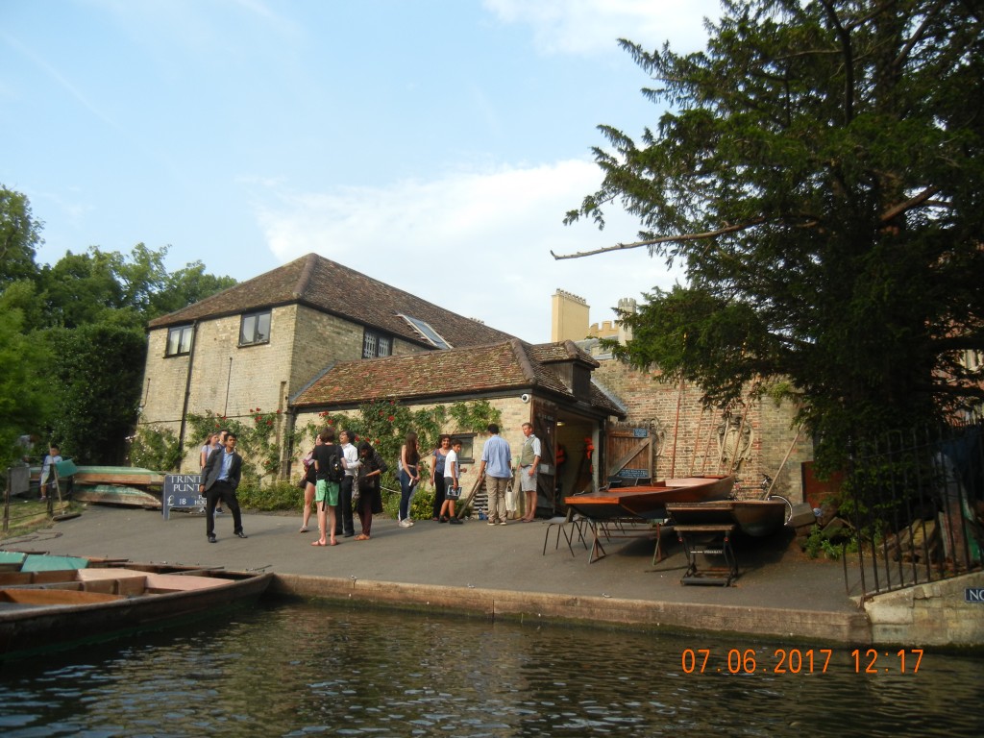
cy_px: 369
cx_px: 492
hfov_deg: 60.0
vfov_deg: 46.8
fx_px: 853
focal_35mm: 30
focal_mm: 5.4
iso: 160
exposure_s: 1/522
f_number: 3.5
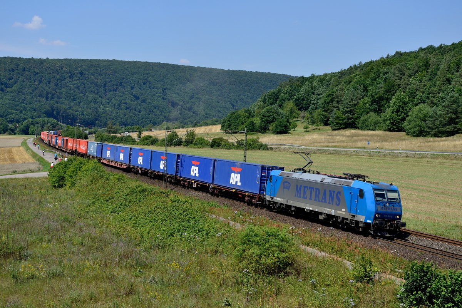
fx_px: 719
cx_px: 231
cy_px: 154
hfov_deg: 35.6
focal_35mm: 56
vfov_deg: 24.2
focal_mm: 56
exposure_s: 1/1600
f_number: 5.6
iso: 200
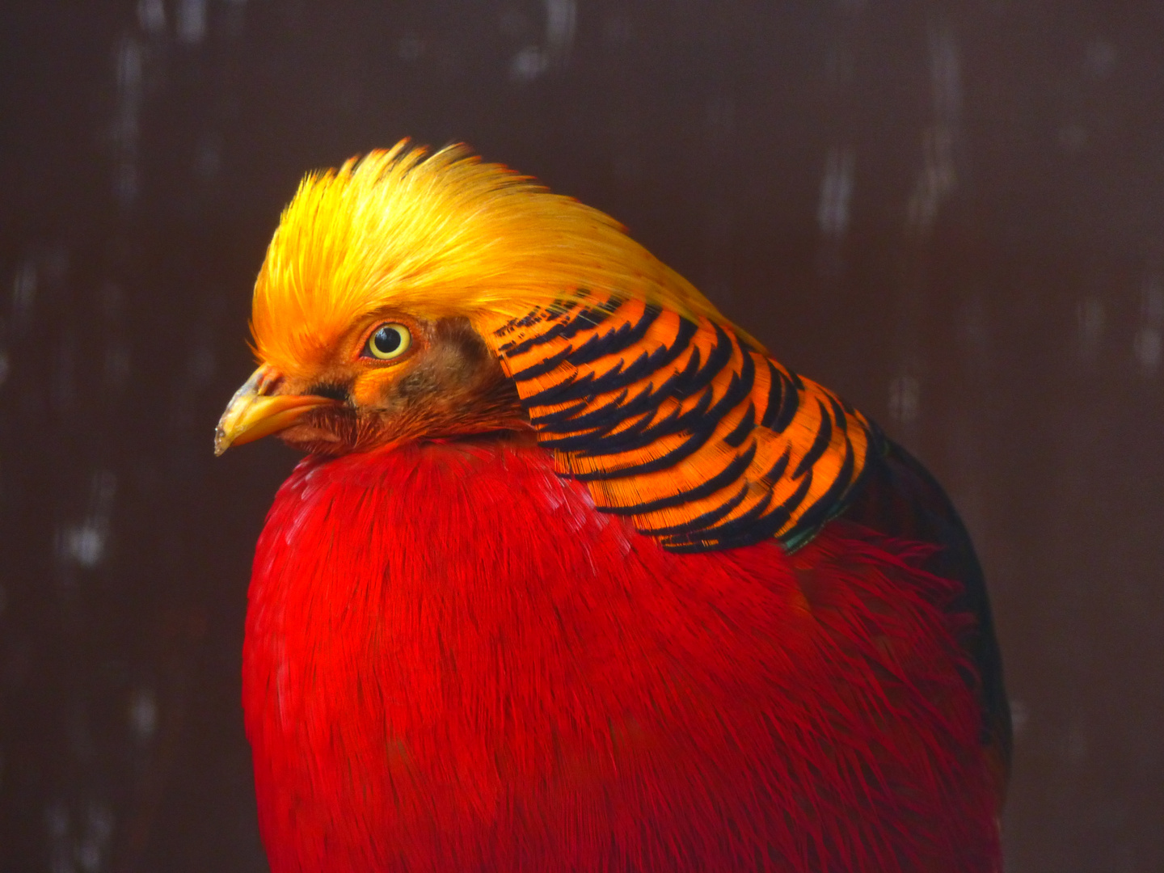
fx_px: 20176
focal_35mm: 600
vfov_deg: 2.5
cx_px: 582
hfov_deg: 3.3
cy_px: 436
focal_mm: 108
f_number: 3.5
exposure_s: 1/40
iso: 400
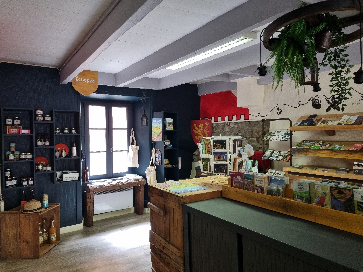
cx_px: 182
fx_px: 273
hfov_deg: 67.3
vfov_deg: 53.1
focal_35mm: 26
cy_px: 136
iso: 200
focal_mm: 5.4
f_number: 1.8
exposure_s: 1/100
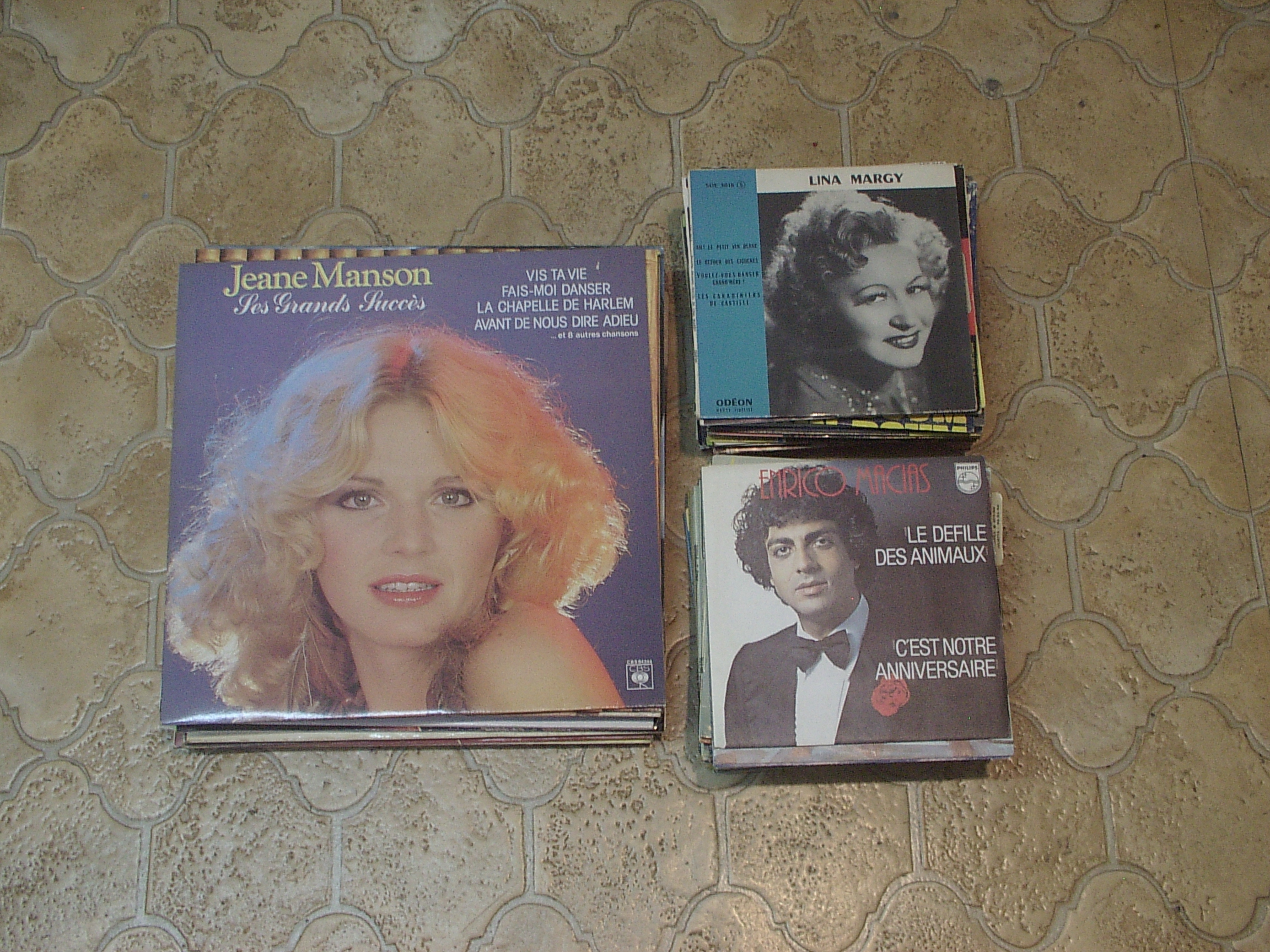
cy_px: 476
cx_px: 635
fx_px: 1651
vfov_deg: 32.2
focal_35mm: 45
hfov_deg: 42.1
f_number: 2.9
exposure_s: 1/15
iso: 200
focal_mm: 7
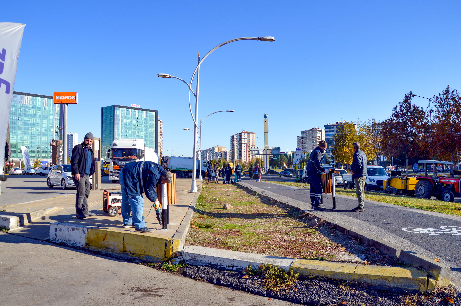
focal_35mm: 27
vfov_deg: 47.8
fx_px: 345
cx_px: 230
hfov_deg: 67.4
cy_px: 153
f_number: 7.1
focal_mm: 18
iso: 100
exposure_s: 1/250
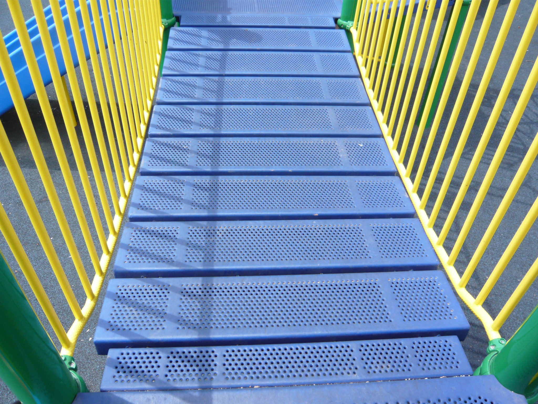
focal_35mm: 28
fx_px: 435
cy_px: 202
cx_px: 269
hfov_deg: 63.4
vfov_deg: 49.7
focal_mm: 4.6
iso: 100
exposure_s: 1/500
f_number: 2.8
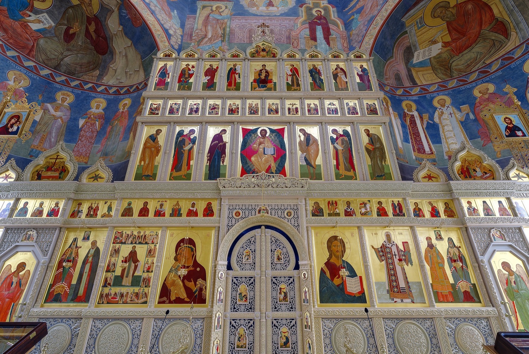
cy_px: 177
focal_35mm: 15
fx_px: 221
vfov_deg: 77.4
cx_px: 264
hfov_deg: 100.4
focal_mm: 15
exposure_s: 1/2.5
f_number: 10
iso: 100
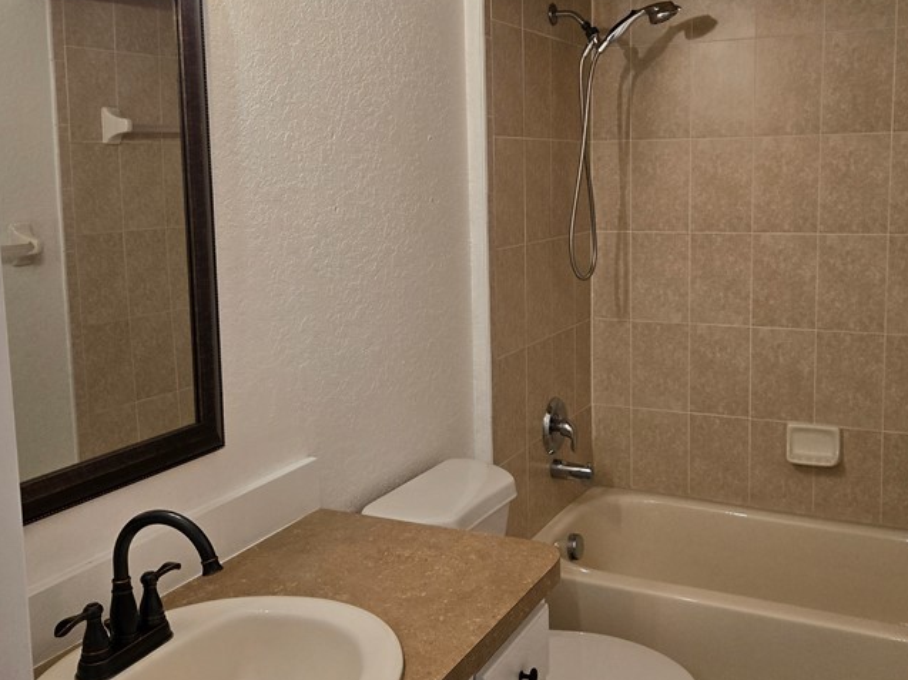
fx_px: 970
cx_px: 542
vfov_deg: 38.6
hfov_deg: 49.9
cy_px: 301
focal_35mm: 37
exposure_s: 1/120
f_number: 1.8
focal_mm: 5.4
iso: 100
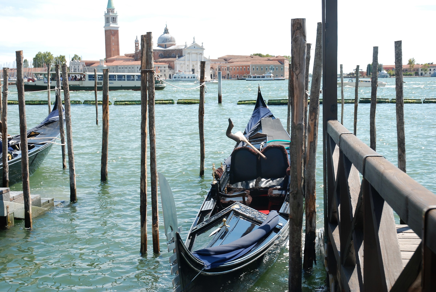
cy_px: 146
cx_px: 218
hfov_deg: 38.8
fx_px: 618
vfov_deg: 26.5
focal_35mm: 51
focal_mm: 34
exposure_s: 1/200
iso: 100
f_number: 7.1
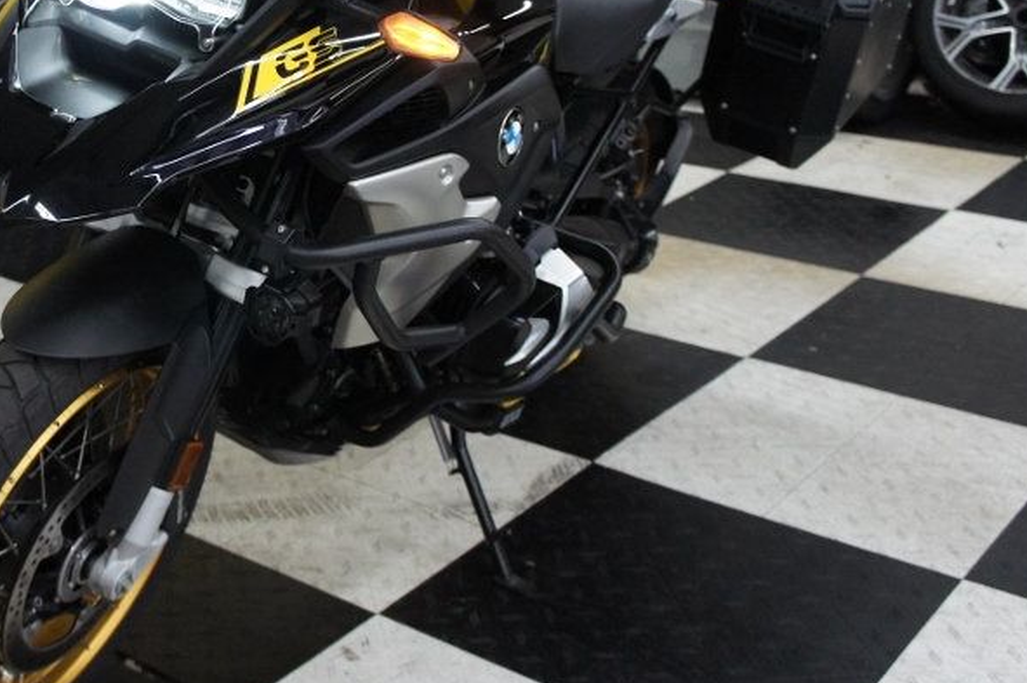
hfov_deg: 36.8
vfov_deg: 25.6
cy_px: 154
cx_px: 189
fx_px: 1482
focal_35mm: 52
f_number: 4
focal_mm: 20
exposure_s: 1/160
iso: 1600
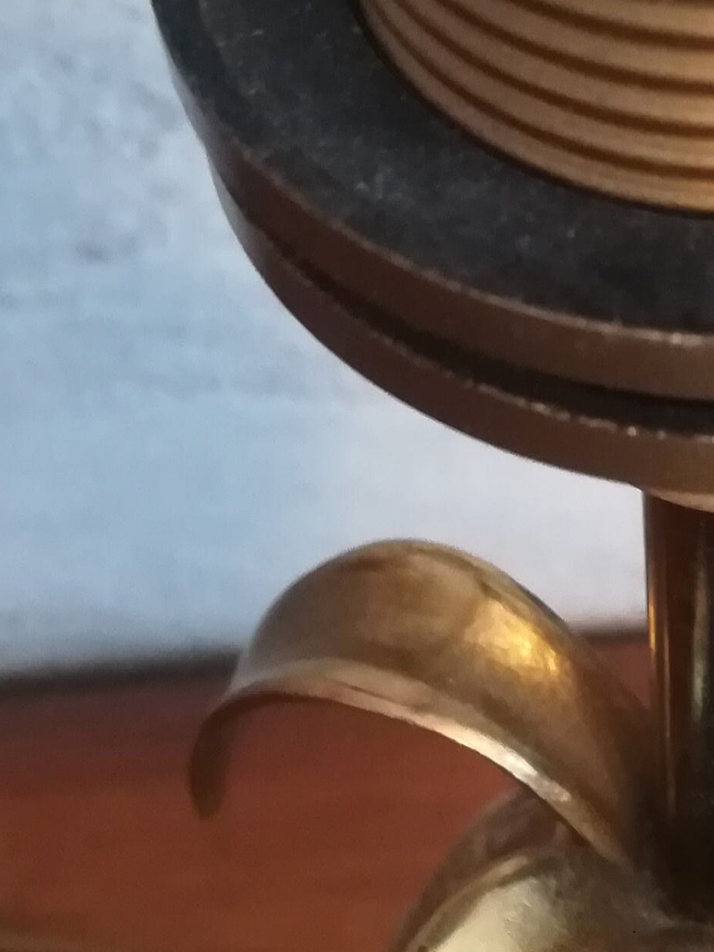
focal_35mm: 83
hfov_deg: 16.9
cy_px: 593
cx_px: 878
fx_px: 2283
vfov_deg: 23.5
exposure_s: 1/14.3
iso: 640
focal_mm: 3.83
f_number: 2.2
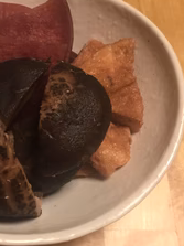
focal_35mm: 52
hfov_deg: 27.1
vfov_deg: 36.8
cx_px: 22
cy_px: 117
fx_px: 369
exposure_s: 1/15
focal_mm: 4.15
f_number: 2.2
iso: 32
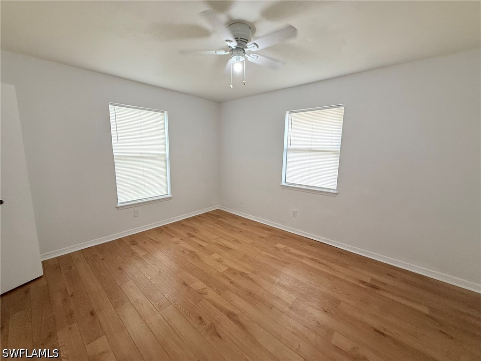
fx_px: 195
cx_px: 240
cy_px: 180
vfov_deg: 85.7
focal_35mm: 14
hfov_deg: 102.1
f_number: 2.2
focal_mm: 2.22
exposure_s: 1/120
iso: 160
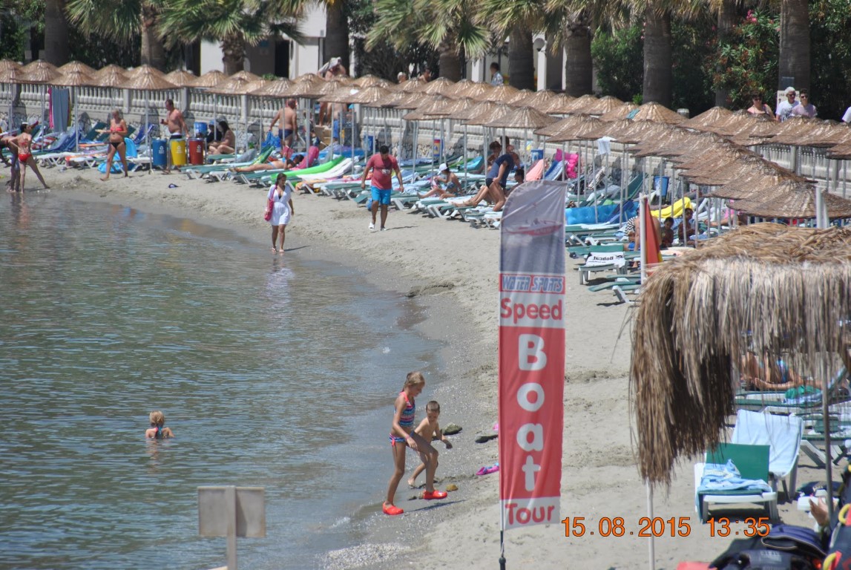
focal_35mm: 300
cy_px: 285
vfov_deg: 4.6
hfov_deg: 6.9
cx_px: 426
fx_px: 7101
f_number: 5.6
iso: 200
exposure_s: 1/1250
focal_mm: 200
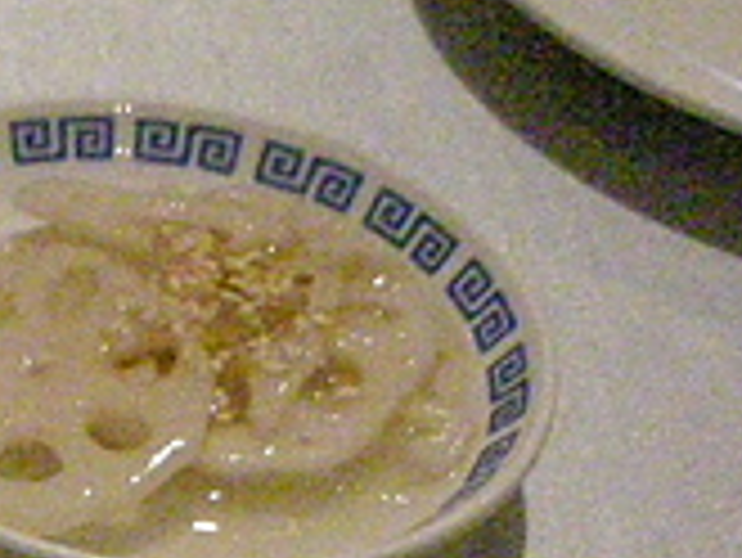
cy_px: 567
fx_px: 2724
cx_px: -436
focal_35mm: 127
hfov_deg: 14.3
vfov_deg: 11.6
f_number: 2.8
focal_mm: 5.8
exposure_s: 1/117
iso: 1600
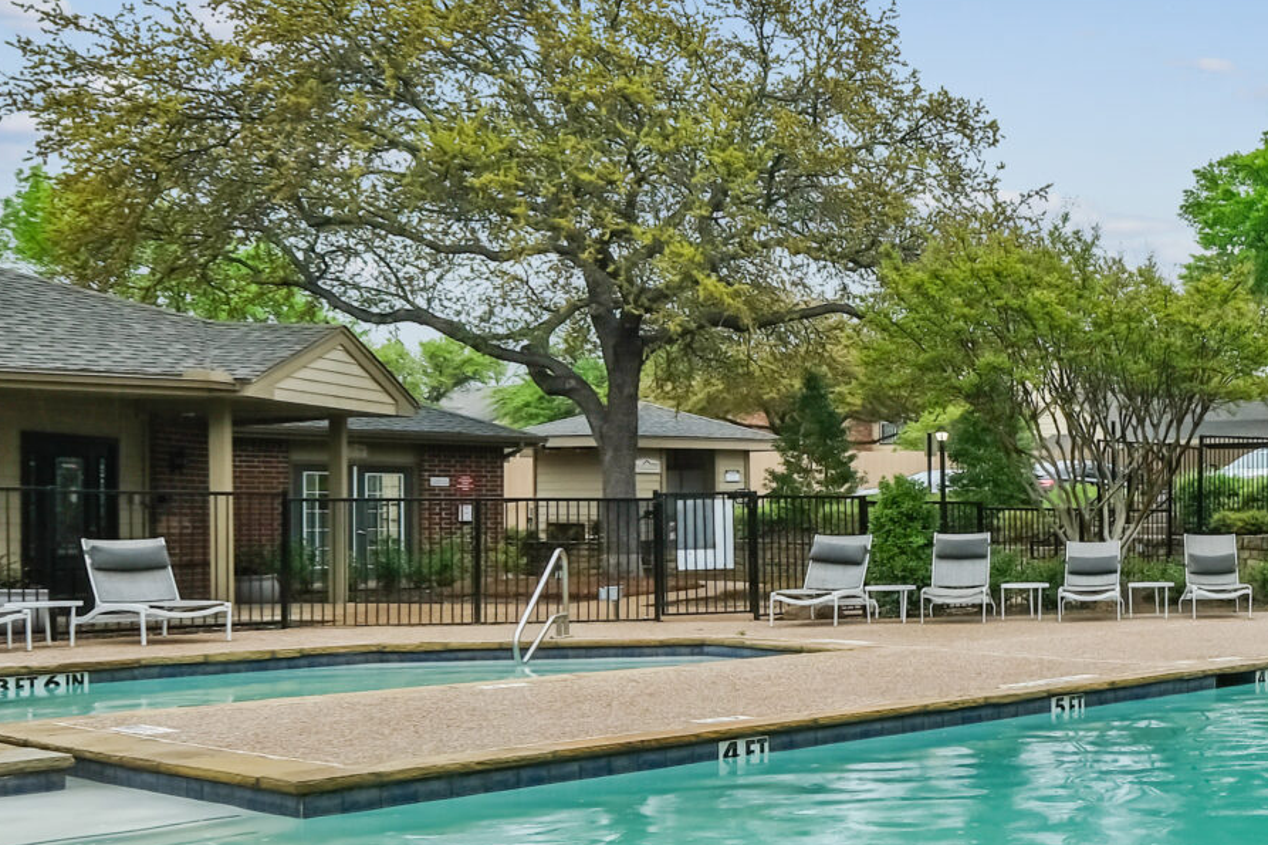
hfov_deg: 34.9
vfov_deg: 31.0
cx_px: 1561
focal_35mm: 43
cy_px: 555
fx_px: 1514
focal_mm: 10
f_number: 8
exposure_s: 1/50
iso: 160
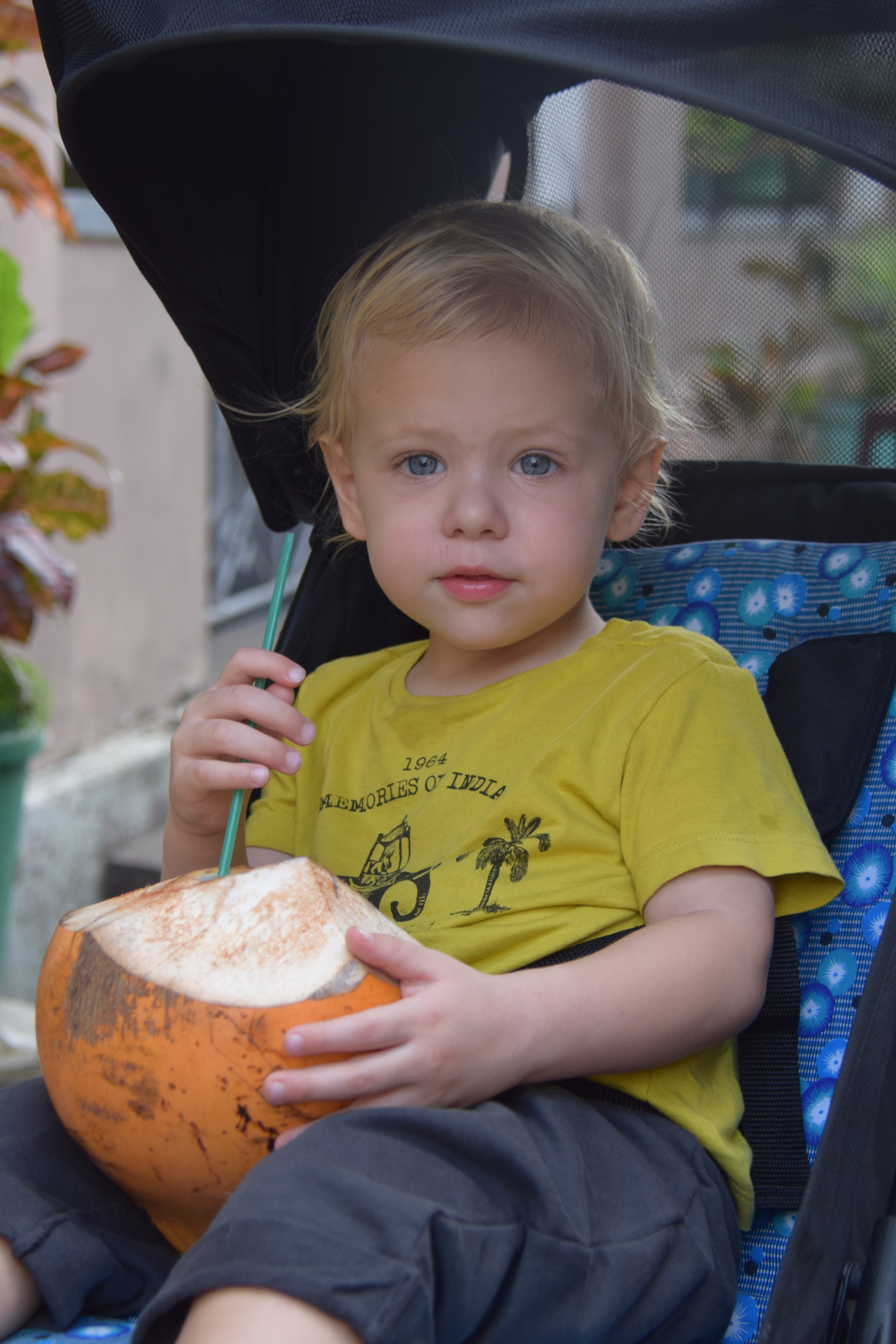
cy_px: 672
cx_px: 448
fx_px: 2800
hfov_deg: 18.2
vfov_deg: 27.0
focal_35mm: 75
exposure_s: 1/160
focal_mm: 50
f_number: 6.3
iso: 400
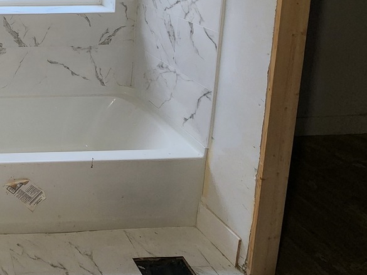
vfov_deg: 38.0
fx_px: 339
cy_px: -16
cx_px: -50
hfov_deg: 42.5
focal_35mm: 32
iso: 400
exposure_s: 1/30
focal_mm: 2.2
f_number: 2.2
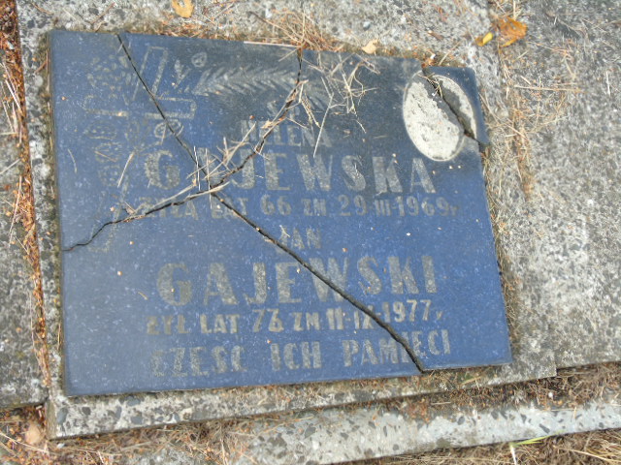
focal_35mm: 54
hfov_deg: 35.5
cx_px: 310
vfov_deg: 27.0
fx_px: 969
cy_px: 232
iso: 80
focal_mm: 9.6
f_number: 4.3
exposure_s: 1/40
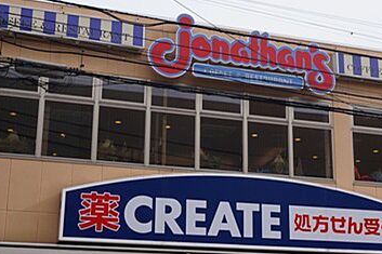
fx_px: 720
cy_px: 144
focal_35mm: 68
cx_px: 265
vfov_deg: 20.0
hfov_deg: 29.4
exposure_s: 1/80
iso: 100
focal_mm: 25
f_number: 11
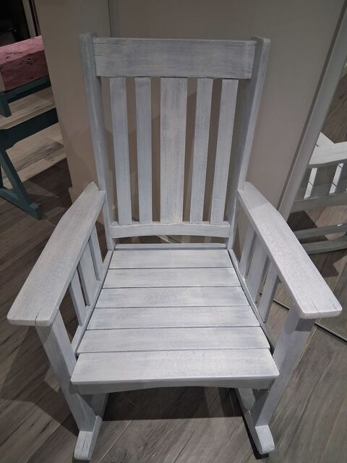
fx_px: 348
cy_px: 232
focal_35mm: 26
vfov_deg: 67.3
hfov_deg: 53.1
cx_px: 174
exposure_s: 1/50
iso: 400
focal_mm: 3.98
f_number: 1.8
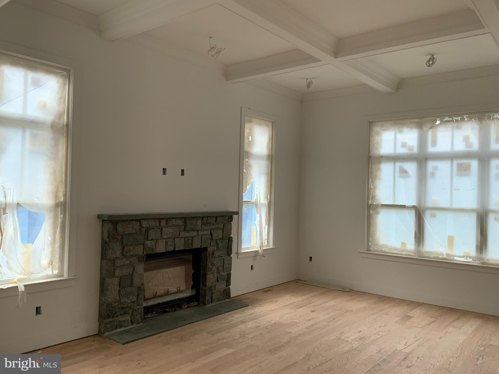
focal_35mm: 29
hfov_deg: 61.7
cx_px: 250
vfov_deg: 48.2
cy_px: 187
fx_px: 418
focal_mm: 3
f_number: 1.8
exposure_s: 1/60
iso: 160
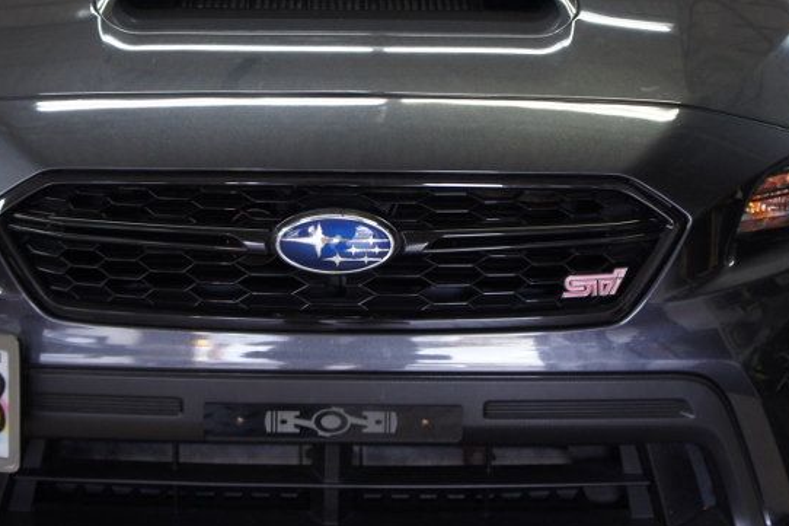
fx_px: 1490
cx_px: 322
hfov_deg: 29.6
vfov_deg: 20.0
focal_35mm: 68
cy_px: 192
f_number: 4
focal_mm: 24
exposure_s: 1/40
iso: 400
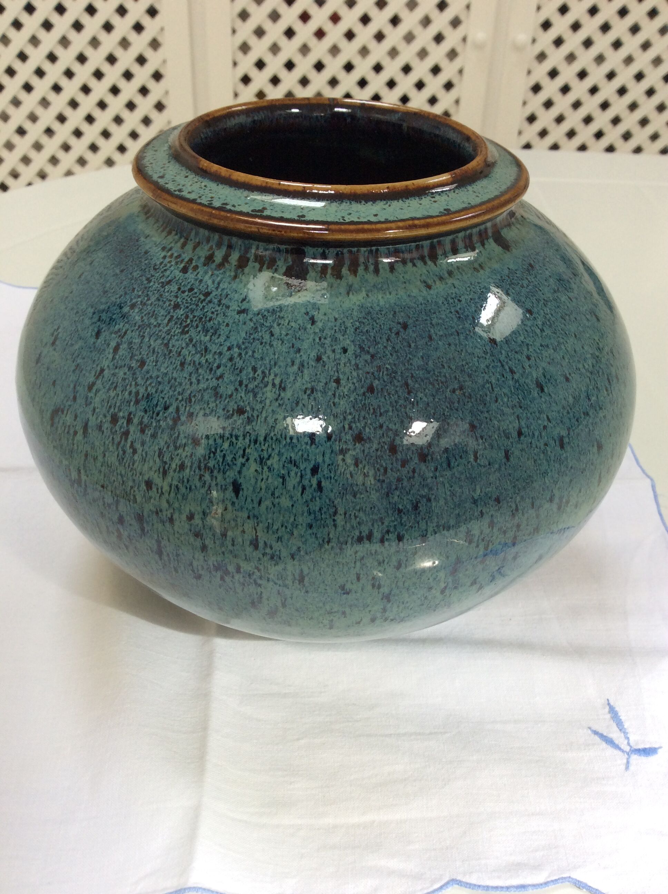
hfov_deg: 44.1
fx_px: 826
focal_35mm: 32
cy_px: 447
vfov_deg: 56.9
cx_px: 334
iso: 50
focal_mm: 3.3
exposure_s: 1/100
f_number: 2.4
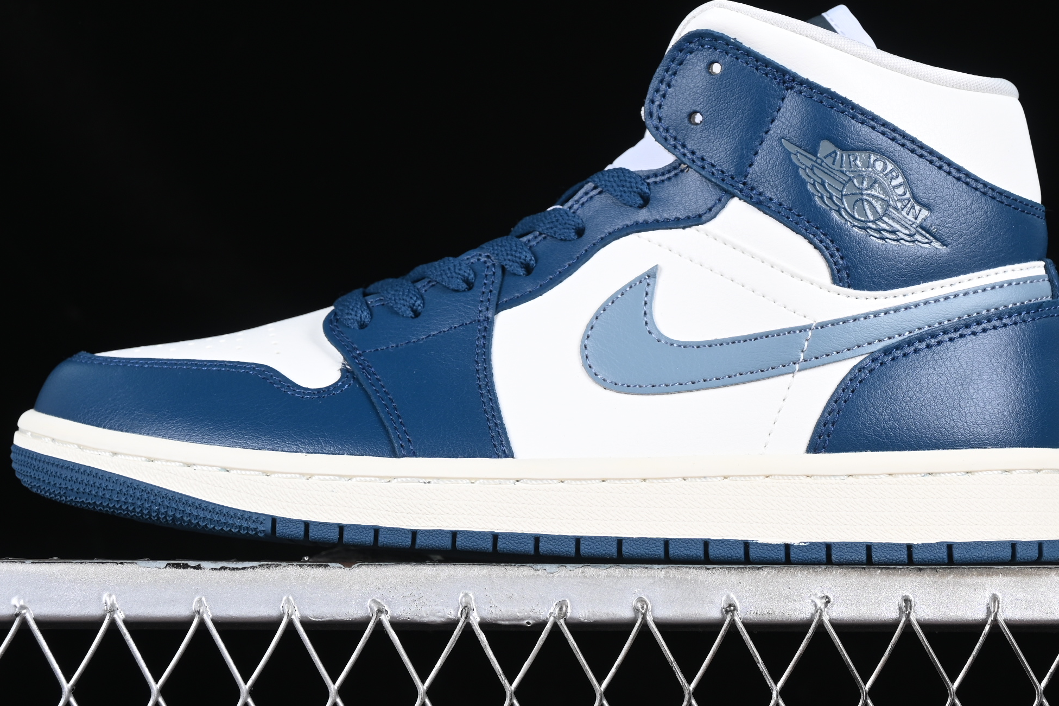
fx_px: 3148
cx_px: 552
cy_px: 257
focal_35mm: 107
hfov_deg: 19.1
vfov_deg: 12.8
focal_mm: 50
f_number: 7.1
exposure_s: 1/60
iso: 160
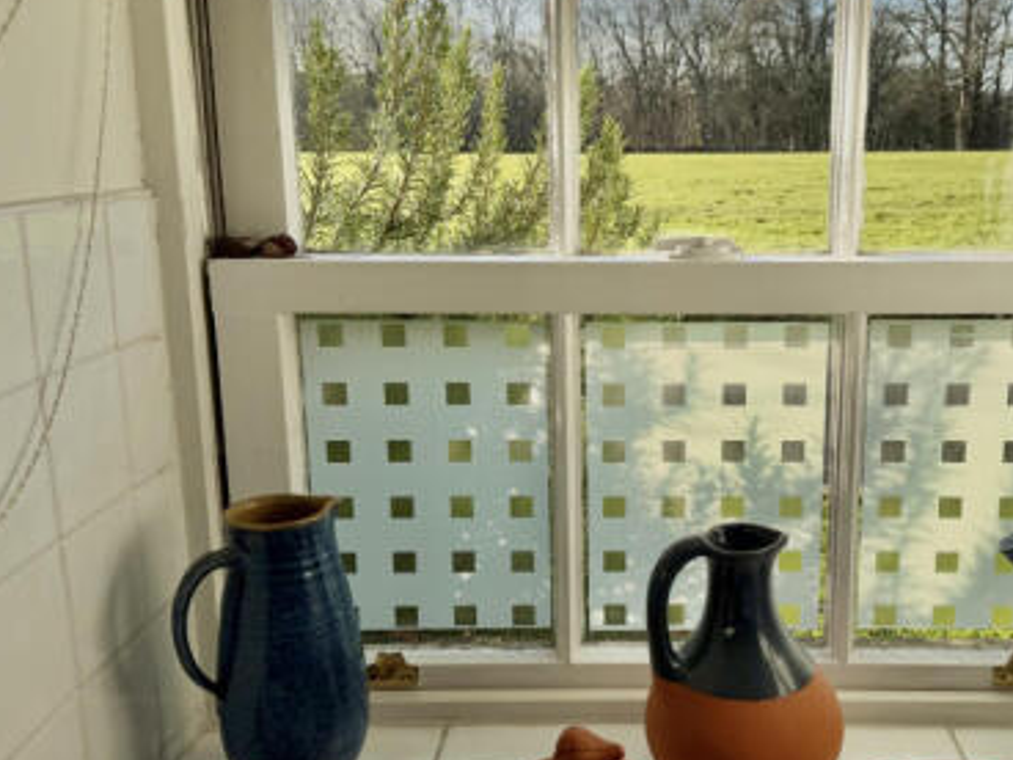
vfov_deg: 37.7
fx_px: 1112
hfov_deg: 48.3
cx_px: 657
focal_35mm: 38
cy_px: 384
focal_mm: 6.76
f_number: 1.78
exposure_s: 1/3953
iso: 80
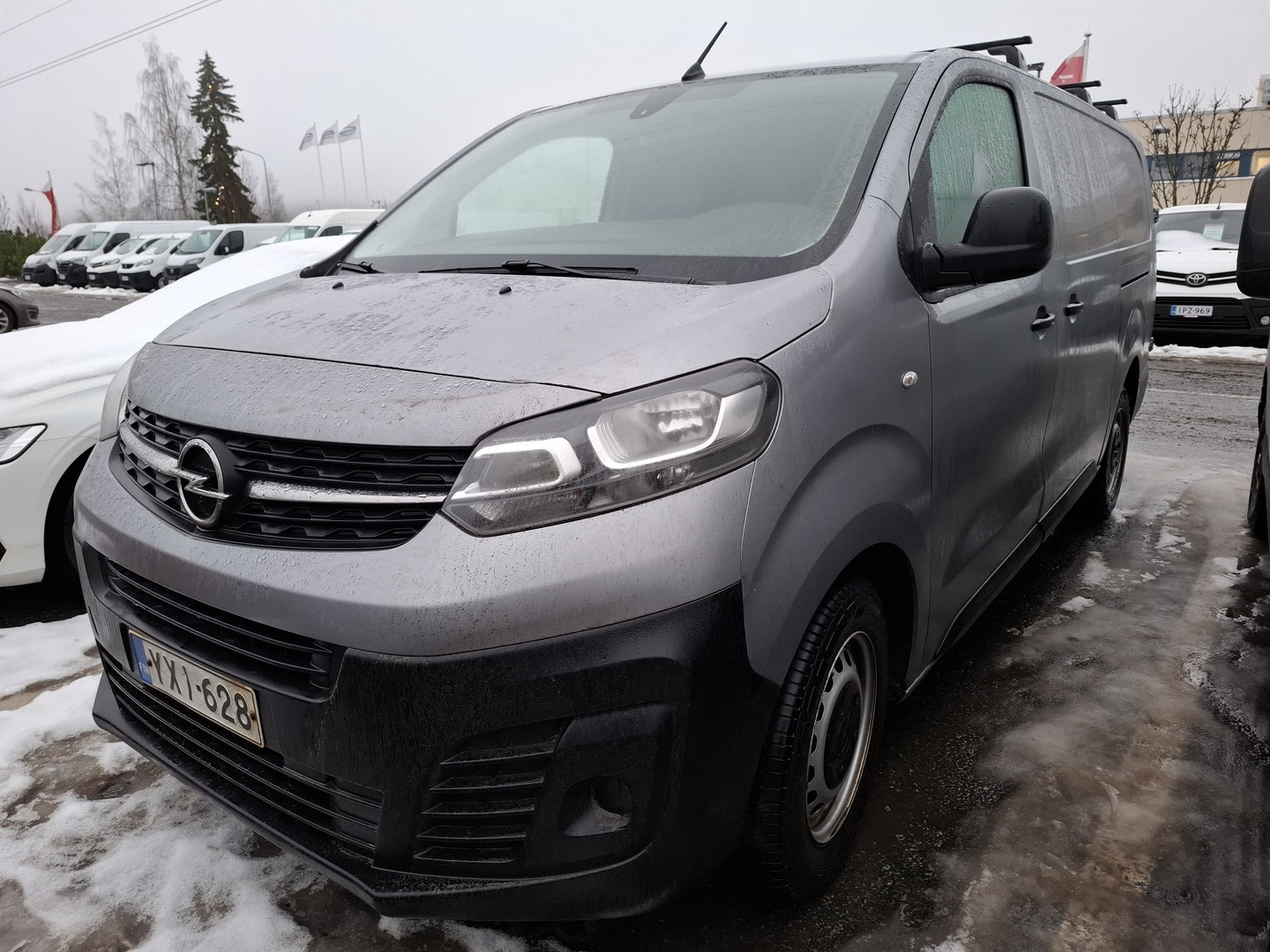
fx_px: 844
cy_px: 476
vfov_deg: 58.9
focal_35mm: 23
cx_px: 635
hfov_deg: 73.9
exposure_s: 1/120
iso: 160
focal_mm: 5.54
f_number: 1.8
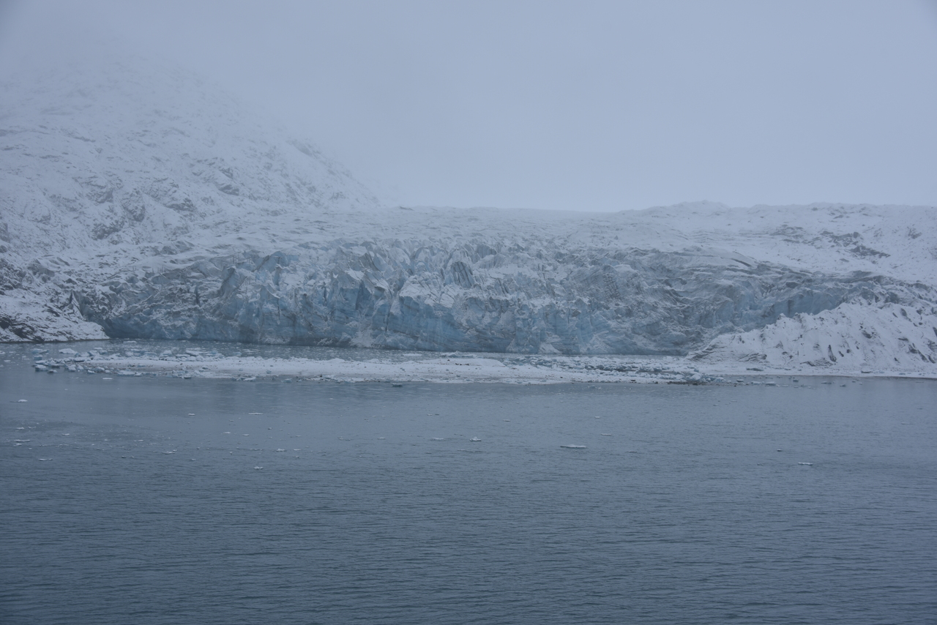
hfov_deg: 38.2
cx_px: 468
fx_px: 1354
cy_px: 312
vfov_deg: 26.0
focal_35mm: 52
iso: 100
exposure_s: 1/200
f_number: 7.1
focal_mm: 52
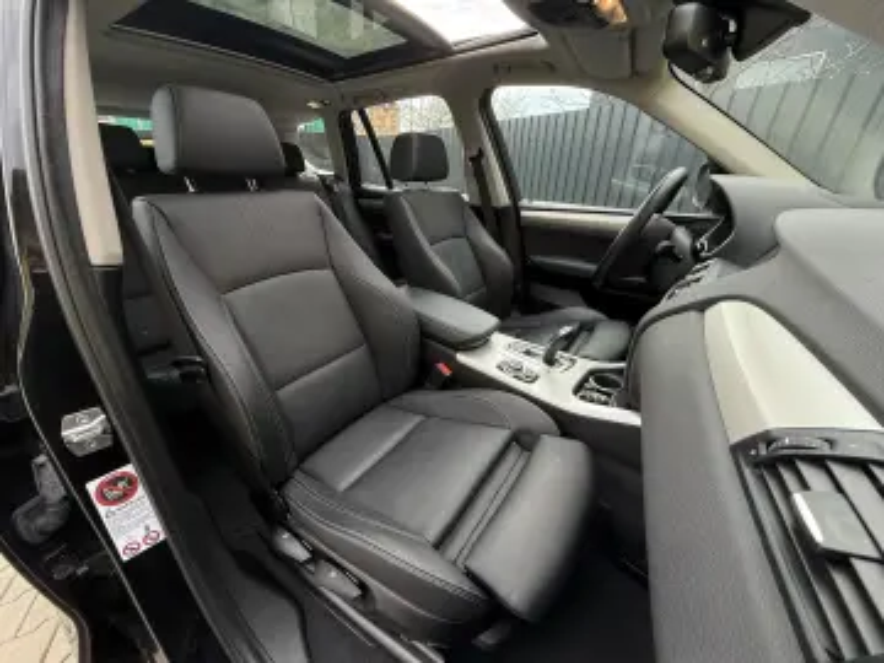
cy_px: 332
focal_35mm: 14
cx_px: 442
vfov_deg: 85.7
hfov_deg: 102.1
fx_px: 358
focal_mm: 2.22
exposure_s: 1/192
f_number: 2.2
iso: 50
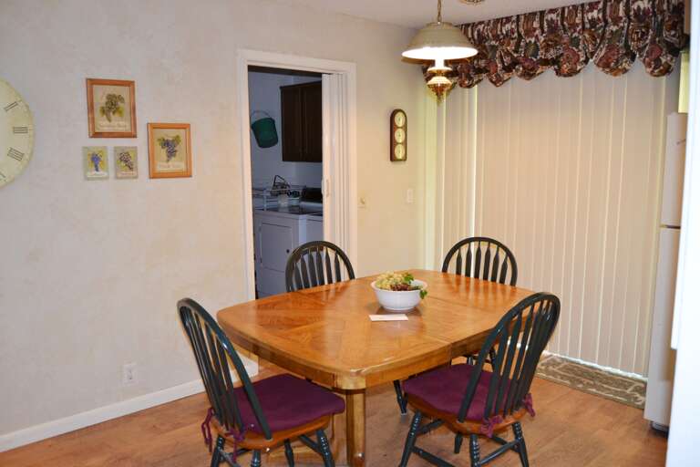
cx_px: 350
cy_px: 234
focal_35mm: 27
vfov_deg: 47.9
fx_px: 525
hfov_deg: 67.4
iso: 800
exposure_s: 1/60
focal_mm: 18
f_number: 3.5
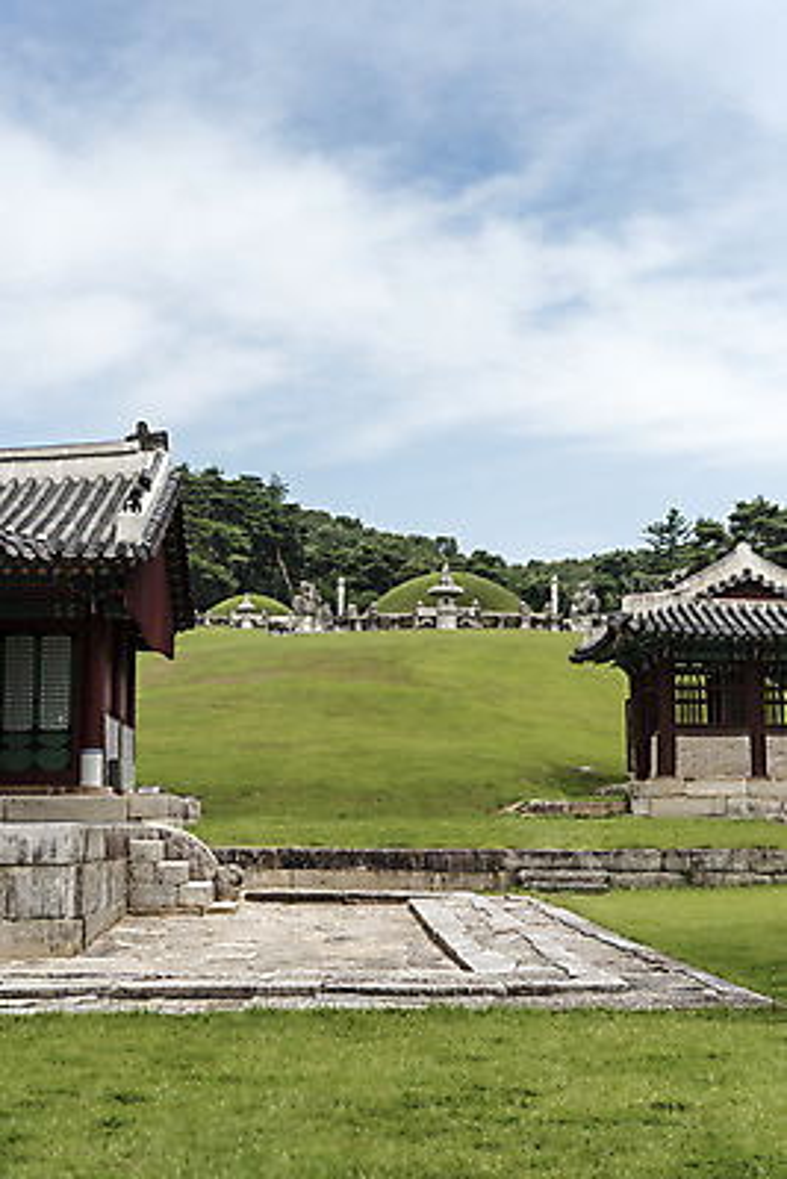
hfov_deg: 27.0
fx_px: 1638
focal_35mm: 50
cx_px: 394
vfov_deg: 39.6
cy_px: 590
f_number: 4
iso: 400
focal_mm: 50
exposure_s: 1/3200
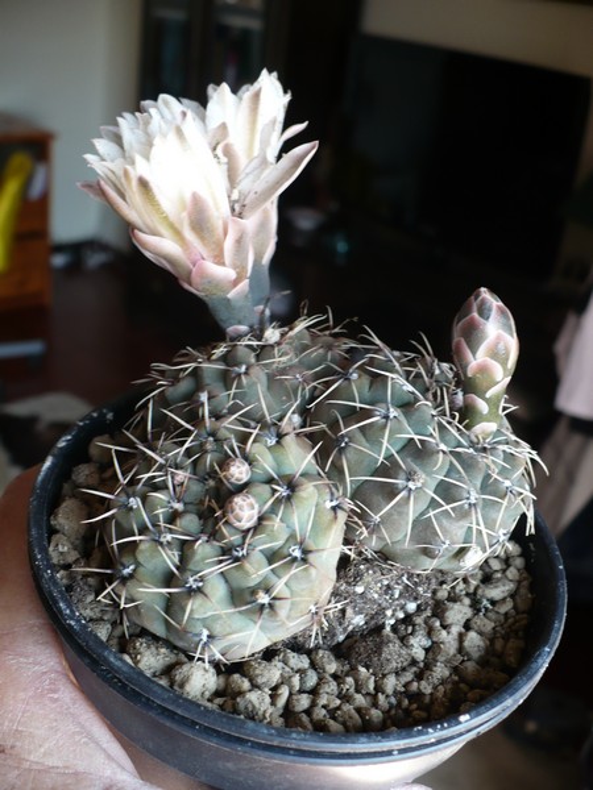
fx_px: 845
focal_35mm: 37
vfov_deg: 50.1
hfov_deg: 38.7
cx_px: 296
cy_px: 395
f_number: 2.8
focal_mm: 6.1
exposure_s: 1/40
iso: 100
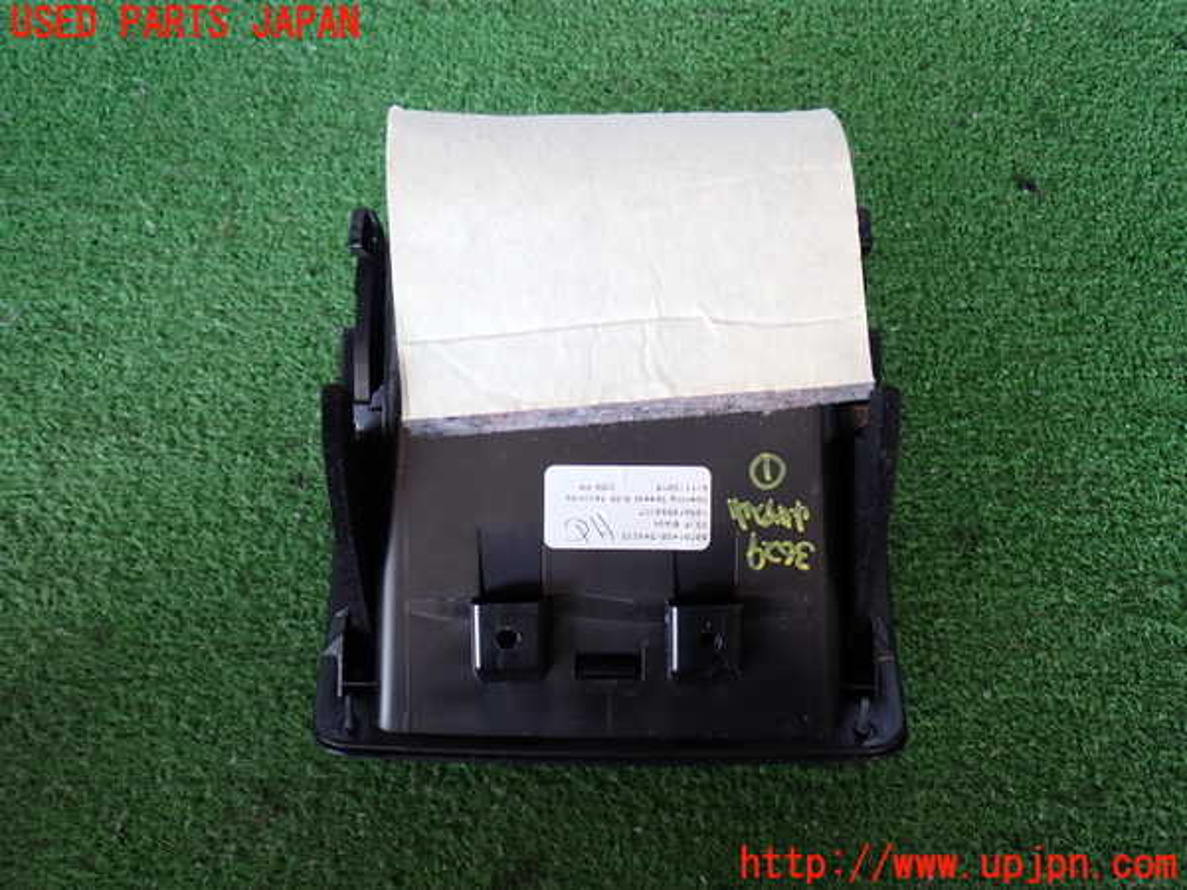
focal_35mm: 36
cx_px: 594
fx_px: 1234
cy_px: 445
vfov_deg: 39.7
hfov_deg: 51.4
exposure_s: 1/40
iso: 200
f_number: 2.5
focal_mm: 6.37
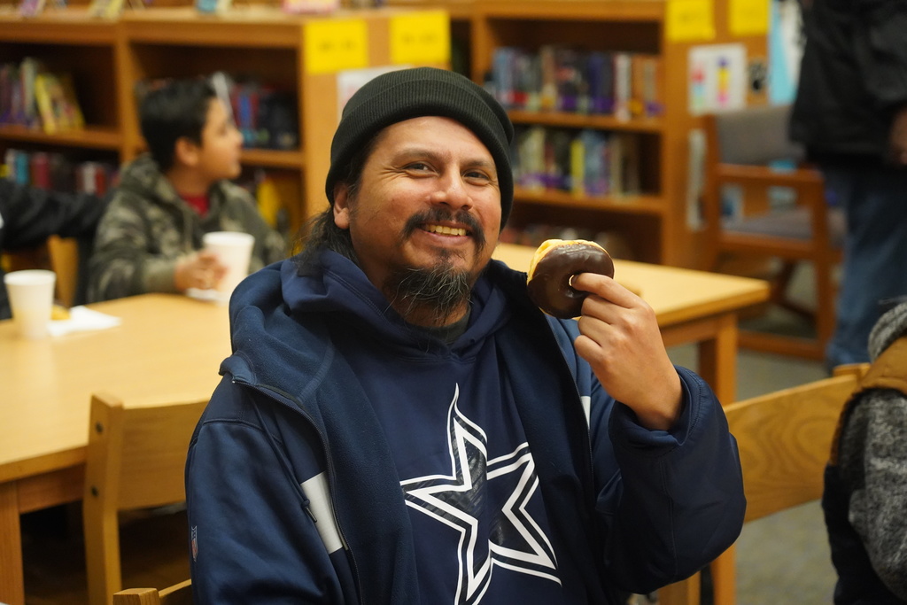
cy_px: 302
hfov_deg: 26.0
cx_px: 454
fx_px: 1965
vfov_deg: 17.5
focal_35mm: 78
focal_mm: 78
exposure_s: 1/160
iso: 8000
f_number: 4
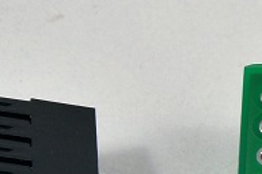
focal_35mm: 303
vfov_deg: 4.5
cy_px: 174
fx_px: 2198
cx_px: 418
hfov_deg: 6.7
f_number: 13
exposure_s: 1/10
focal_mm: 39
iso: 200
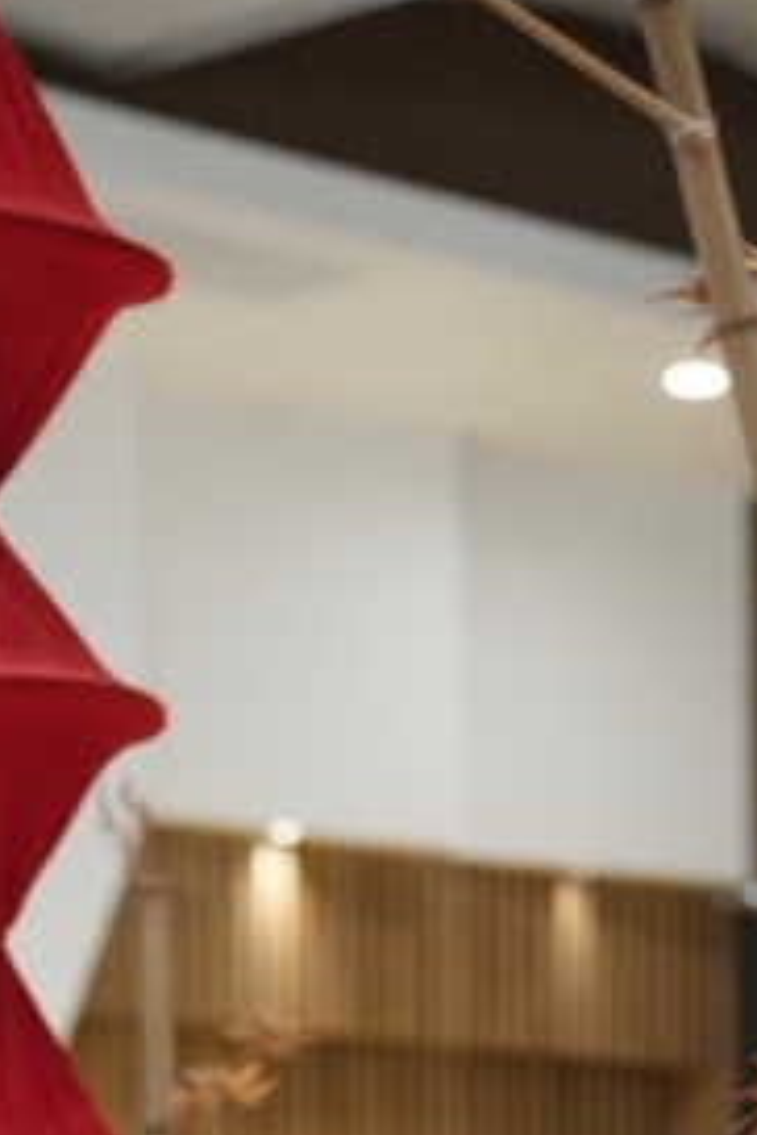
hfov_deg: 8.6
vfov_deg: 12.3
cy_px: 1798
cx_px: 898
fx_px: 4952
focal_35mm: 157
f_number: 2.5
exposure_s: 1/100
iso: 640
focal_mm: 44
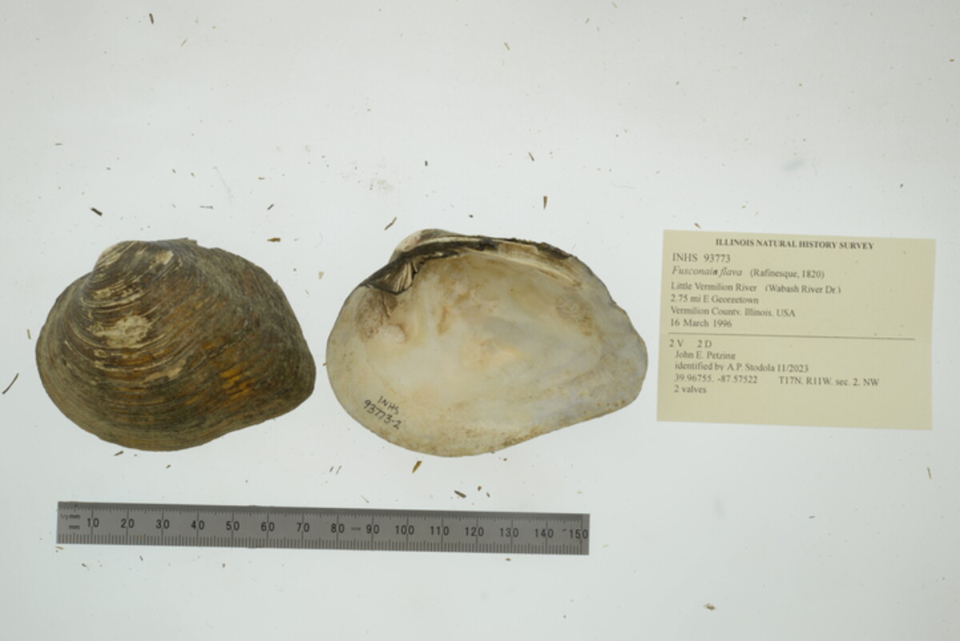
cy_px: 320
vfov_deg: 22.6
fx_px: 1600
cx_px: 480
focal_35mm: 60
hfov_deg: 33.4
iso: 100
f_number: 32
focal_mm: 60
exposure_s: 1/10
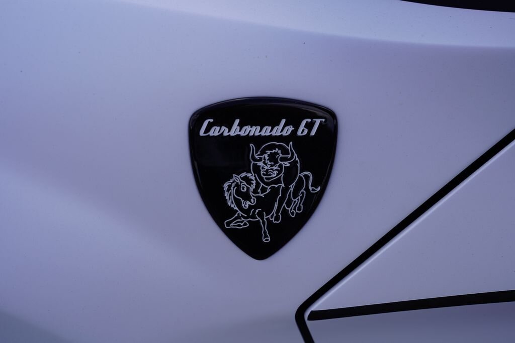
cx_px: 258
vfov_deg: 19.5
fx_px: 1001
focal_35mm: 70
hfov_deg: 28.8
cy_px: 172
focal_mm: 70
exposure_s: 1/200
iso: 100
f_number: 6.3
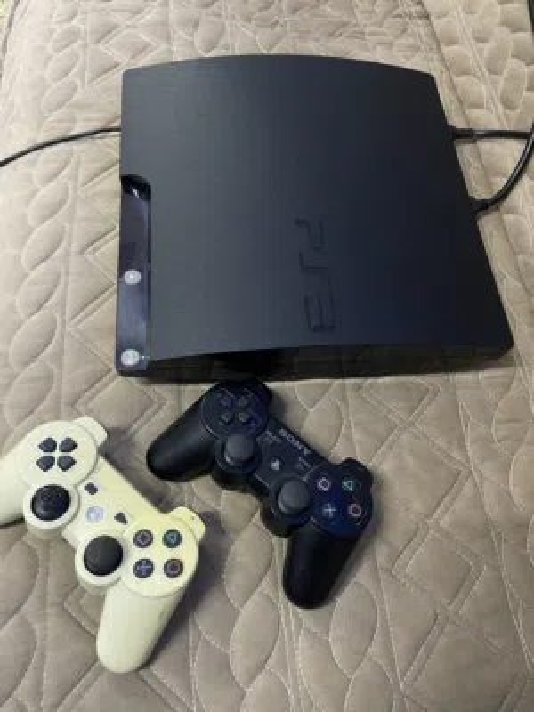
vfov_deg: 69.4
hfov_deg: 54.9
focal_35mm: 25
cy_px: 356
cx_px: 267
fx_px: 514
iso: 640
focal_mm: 5.1
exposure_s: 1/33
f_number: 1.6
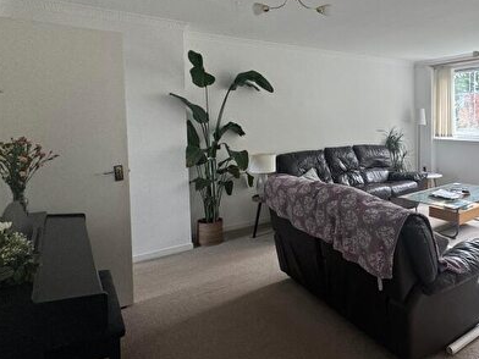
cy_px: 136
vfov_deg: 54.3
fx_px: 346
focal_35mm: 25
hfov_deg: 66.2
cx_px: 343
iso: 100
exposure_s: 1/99
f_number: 2.2
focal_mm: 2.22
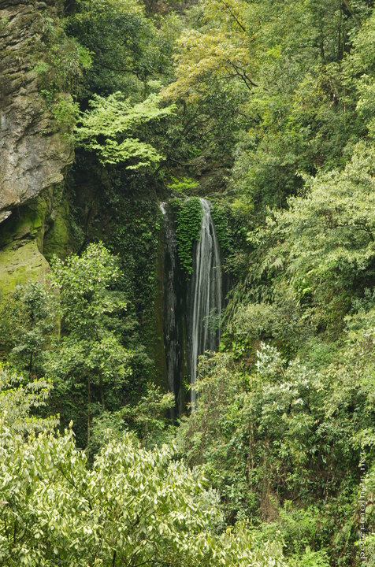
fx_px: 1996
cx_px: 188
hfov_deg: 10.7
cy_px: 284
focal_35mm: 127
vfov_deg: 16.2
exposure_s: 1/4
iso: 200
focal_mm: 85
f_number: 16
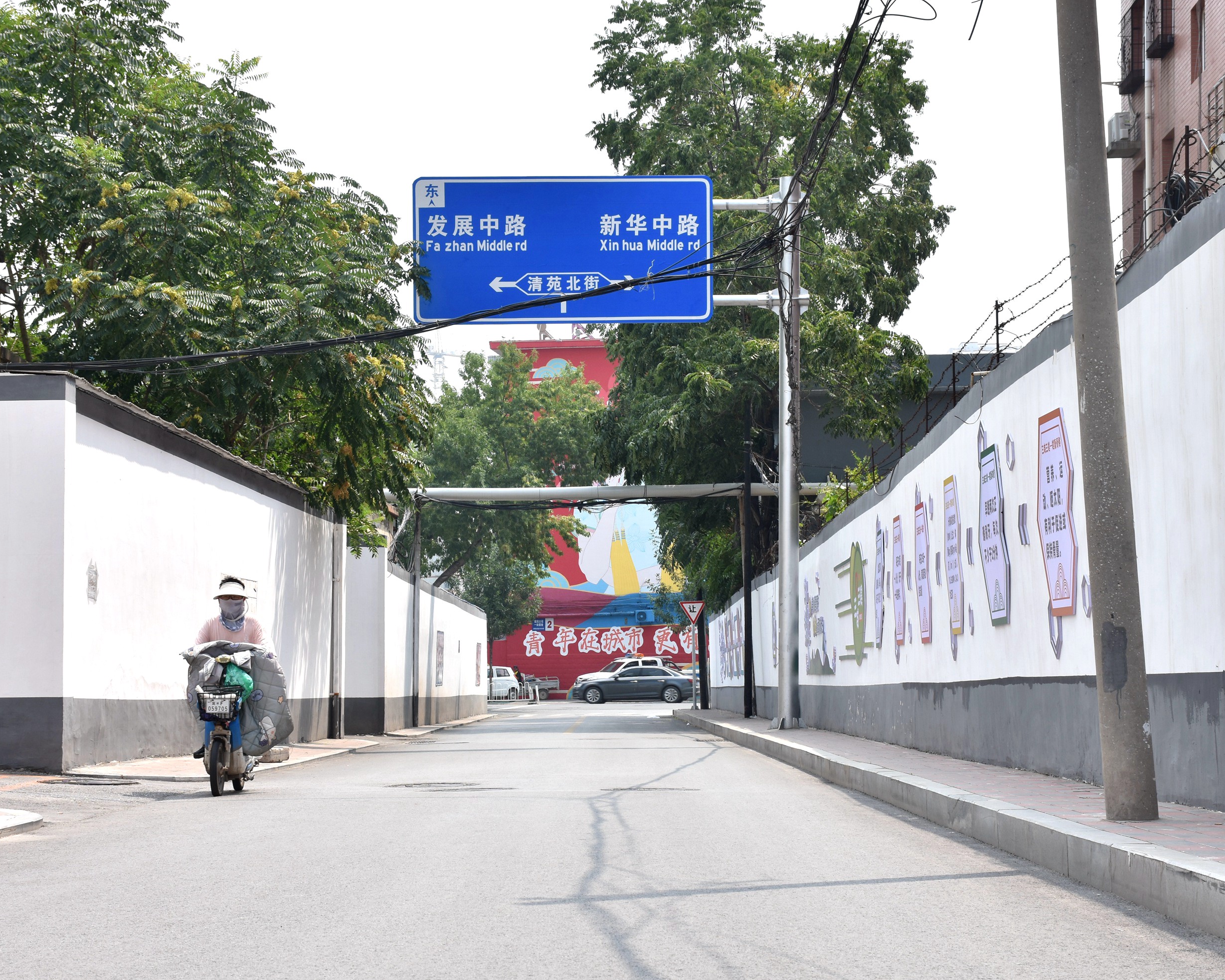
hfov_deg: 26.4
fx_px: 2610
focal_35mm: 72
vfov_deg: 21.3
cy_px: 497
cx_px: 587
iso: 100
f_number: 9
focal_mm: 42
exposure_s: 1/200
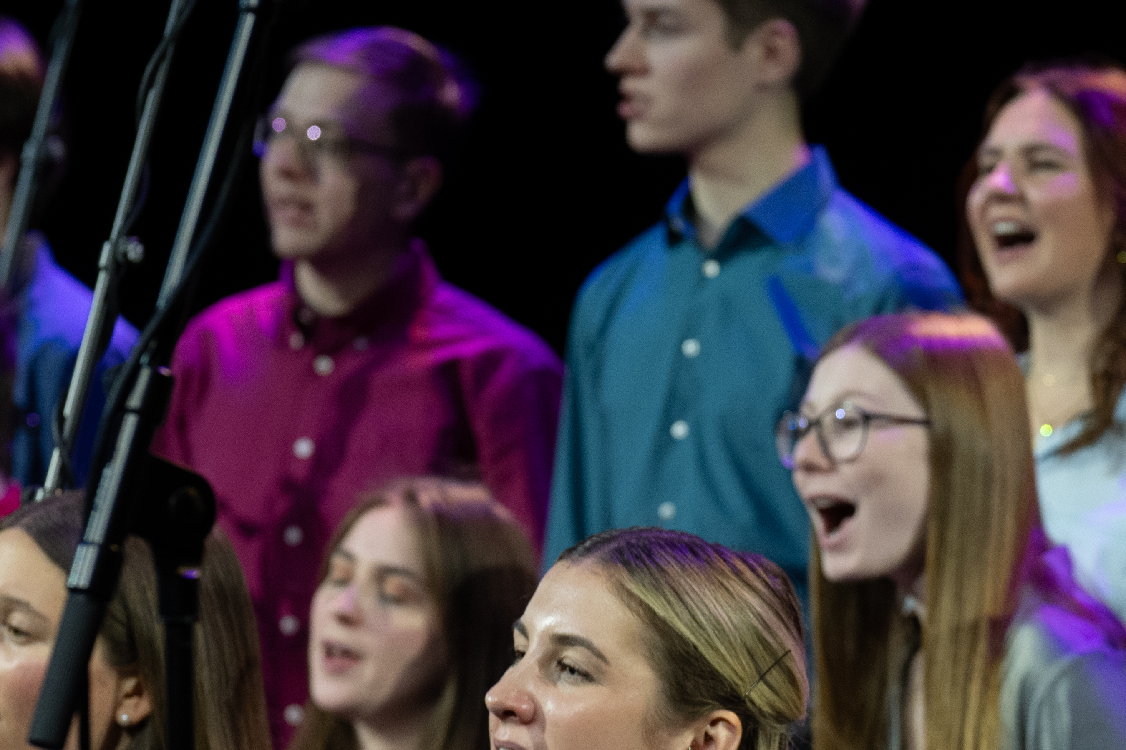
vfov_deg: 5.3
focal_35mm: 260
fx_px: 8131
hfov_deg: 7.8
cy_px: 731
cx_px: 1449
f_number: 3.5
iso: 800
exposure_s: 1/160
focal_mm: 85
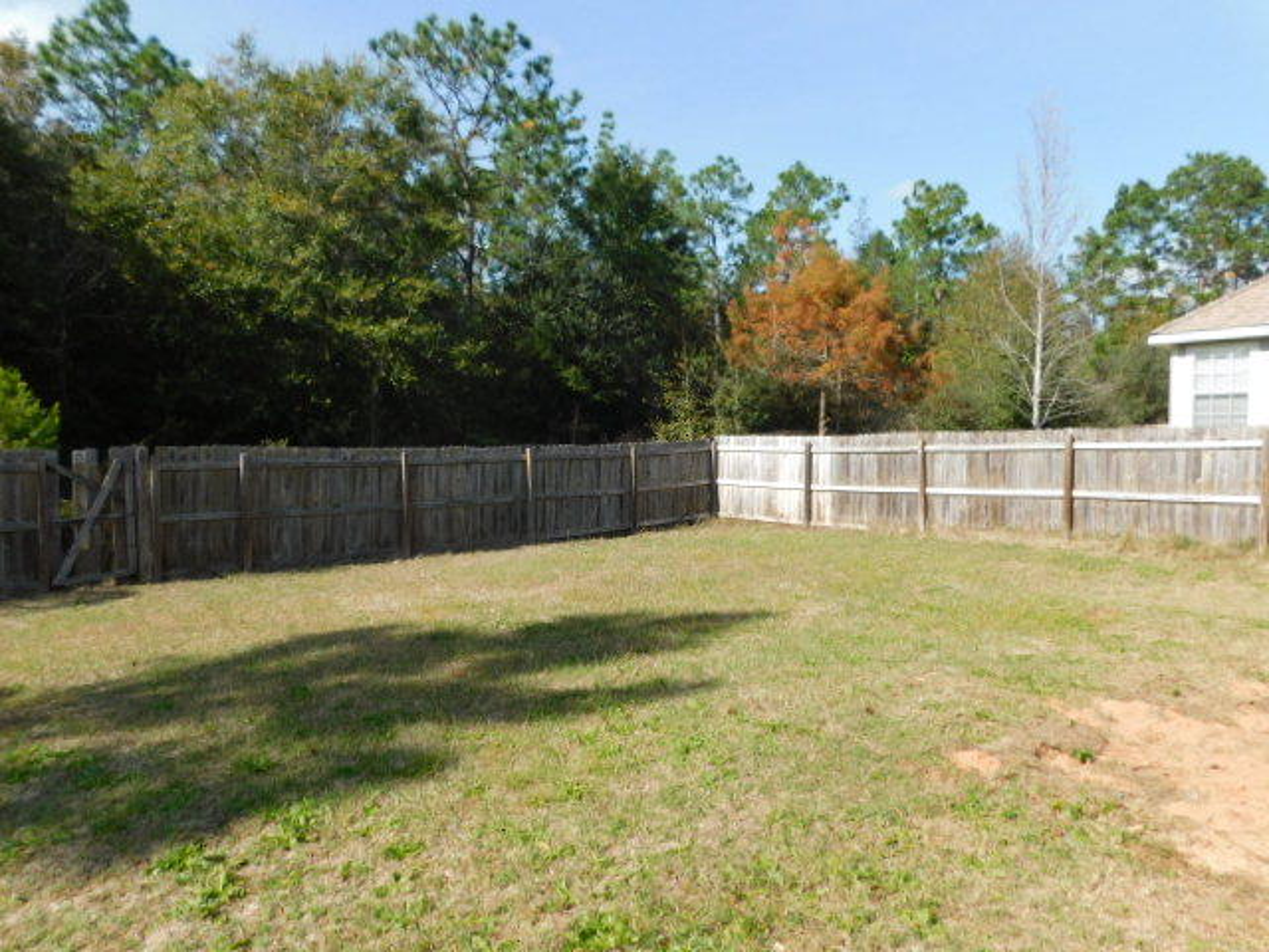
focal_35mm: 23
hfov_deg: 73.9
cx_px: 634
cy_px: 476
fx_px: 843
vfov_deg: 58.9
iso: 125
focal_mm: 4
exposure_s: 1/1000
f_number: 3
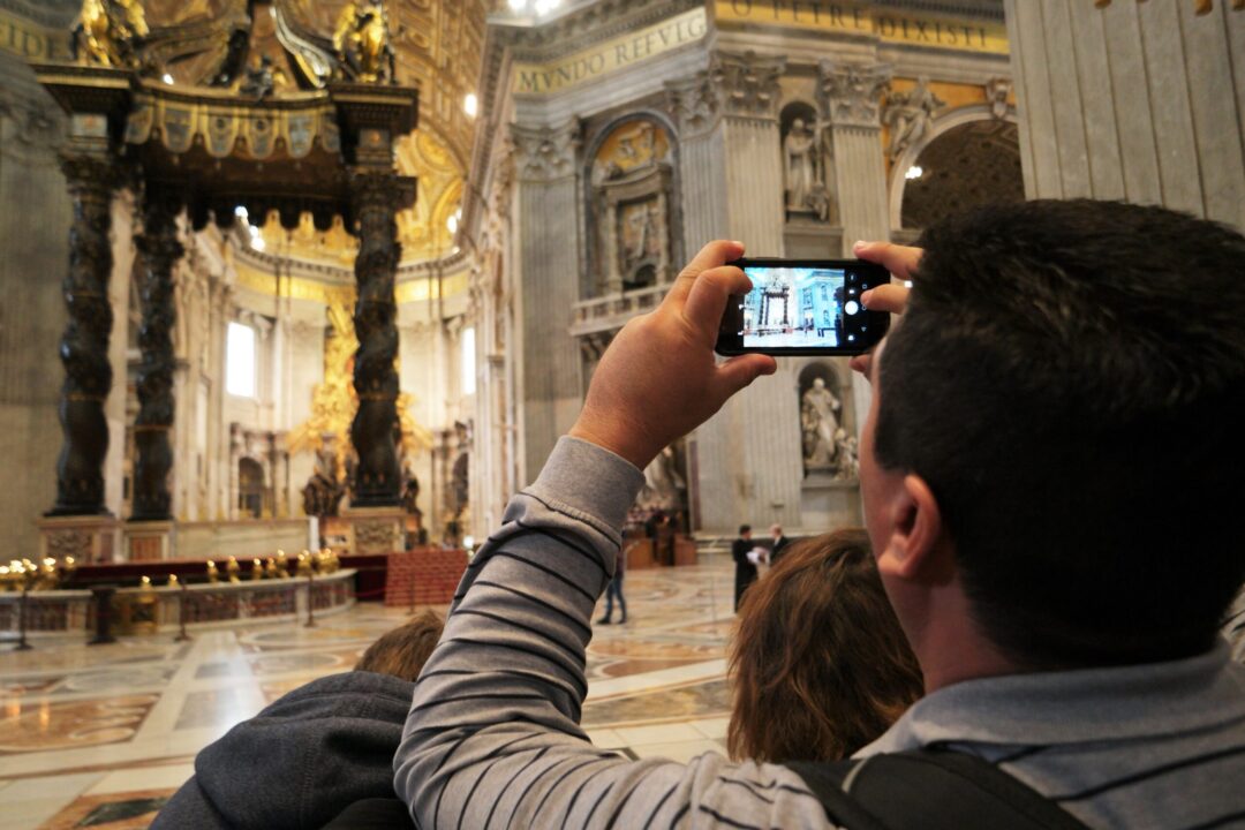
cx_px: 622
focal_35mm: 24
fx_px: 830
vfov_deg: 53.1
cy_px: 415
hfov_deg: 73.7
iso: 1250
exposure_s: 1/30
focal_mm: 16
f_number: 3.5
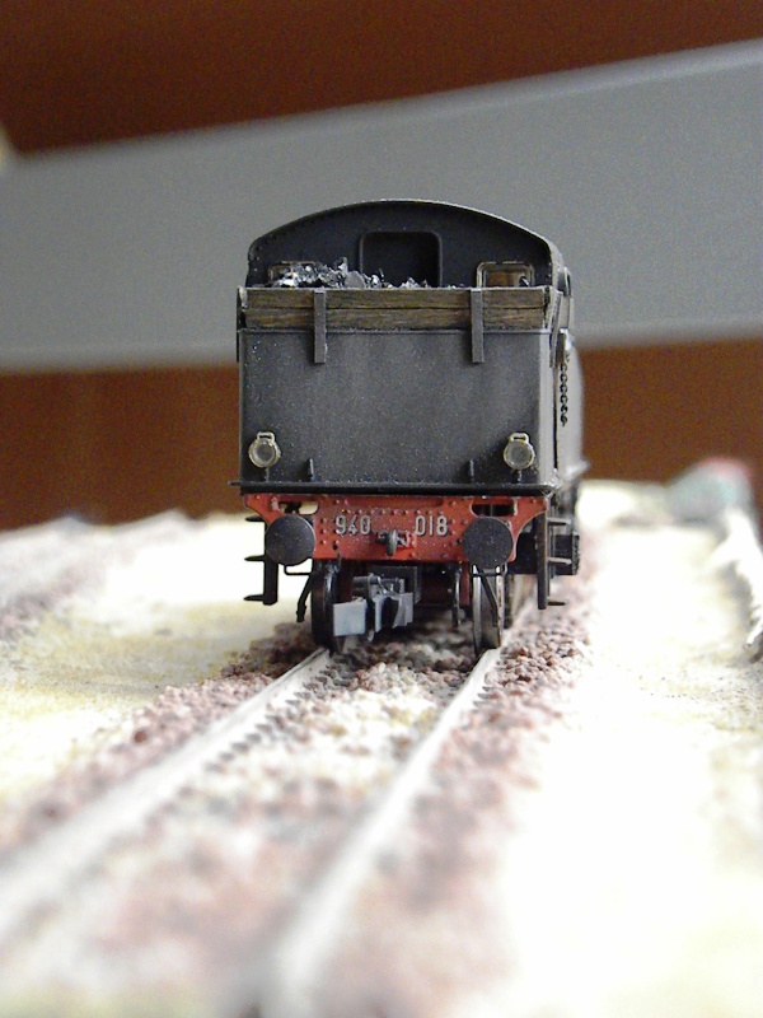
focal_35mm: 94
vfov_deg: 20.9
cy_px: 509
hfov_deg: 15.7
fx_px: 2763
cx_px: 382
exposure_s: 1/245
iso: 1470
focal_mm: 16.9
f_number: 4
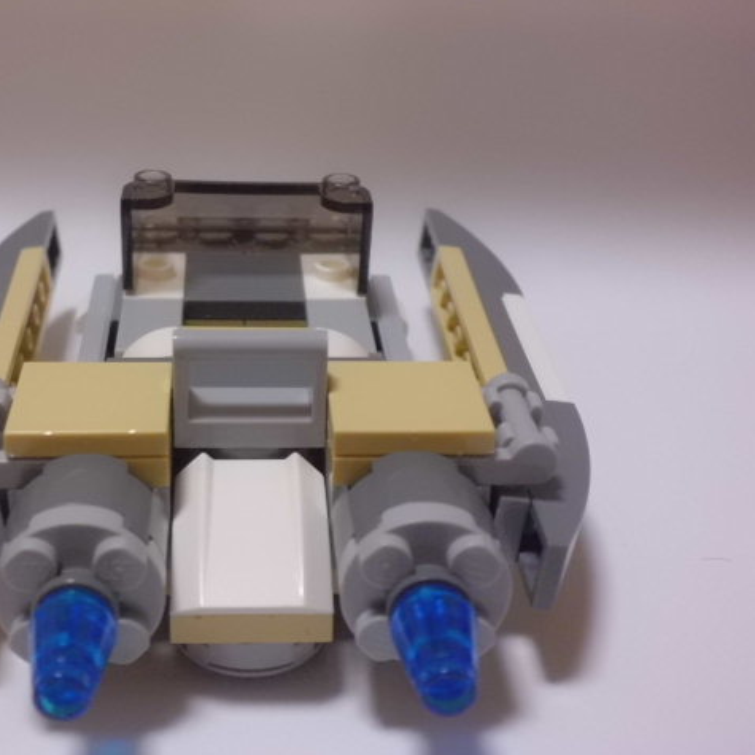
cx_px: 253
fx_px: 1382
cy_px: 378
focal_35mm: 56
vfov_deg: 30.6
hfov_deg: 30.3
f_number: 3.4
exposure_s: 1/20
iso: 400
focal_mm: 8.3
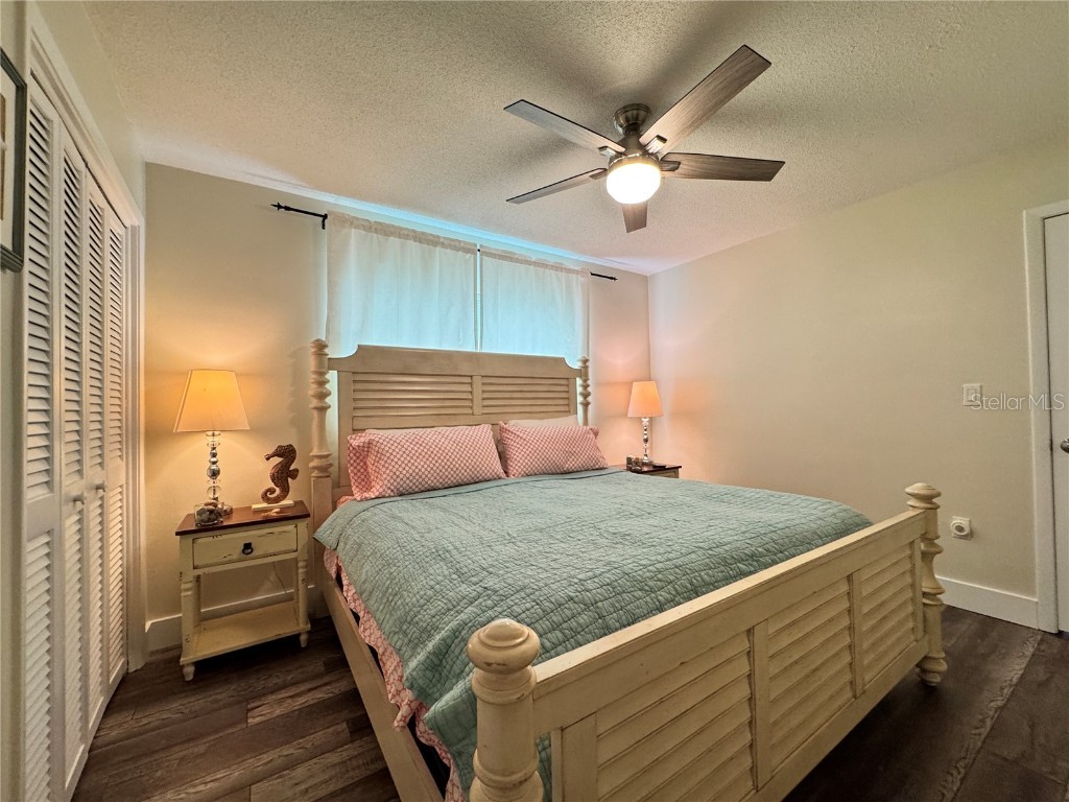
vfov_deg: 85.7
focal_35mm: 14
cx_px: 534
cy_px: 401
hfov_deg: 102.1
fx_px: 432
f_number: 2.2
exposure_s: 1/60
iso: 250
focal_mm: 2.22
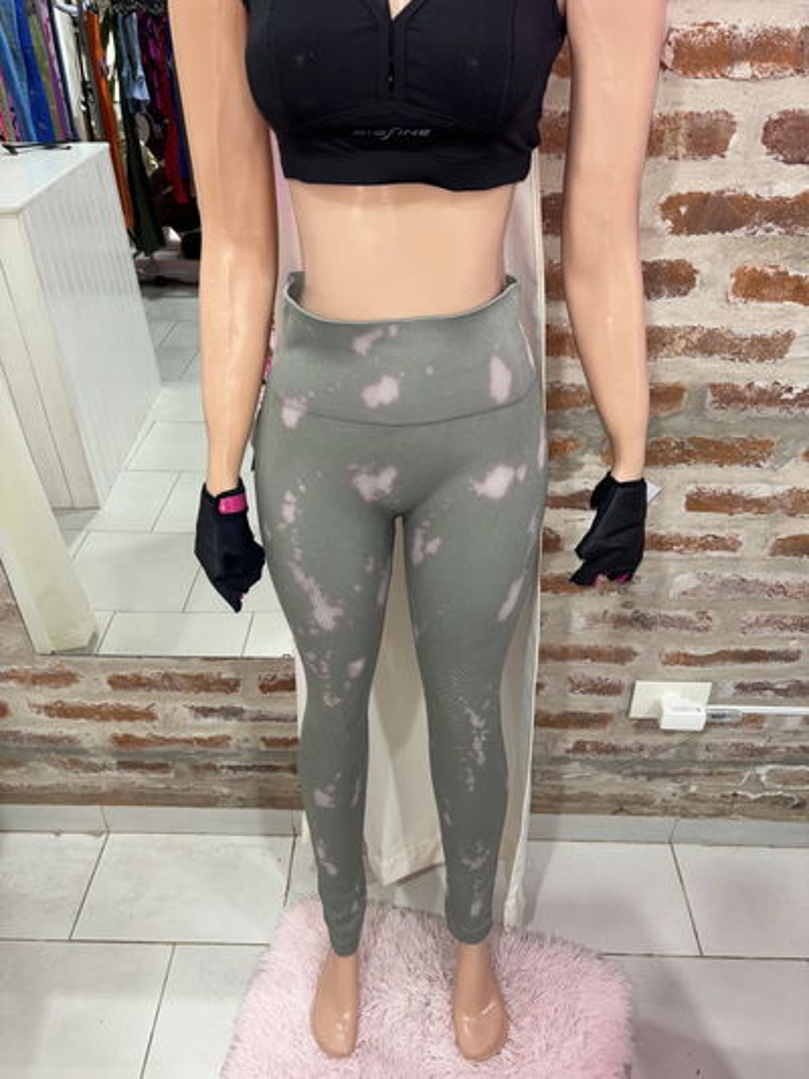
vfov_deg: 67.3
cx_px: 404
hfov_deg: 53.1
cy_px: 540
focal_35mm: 26
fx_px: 810
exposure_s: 1/29
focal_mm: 5.96
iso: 40
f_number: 1.6
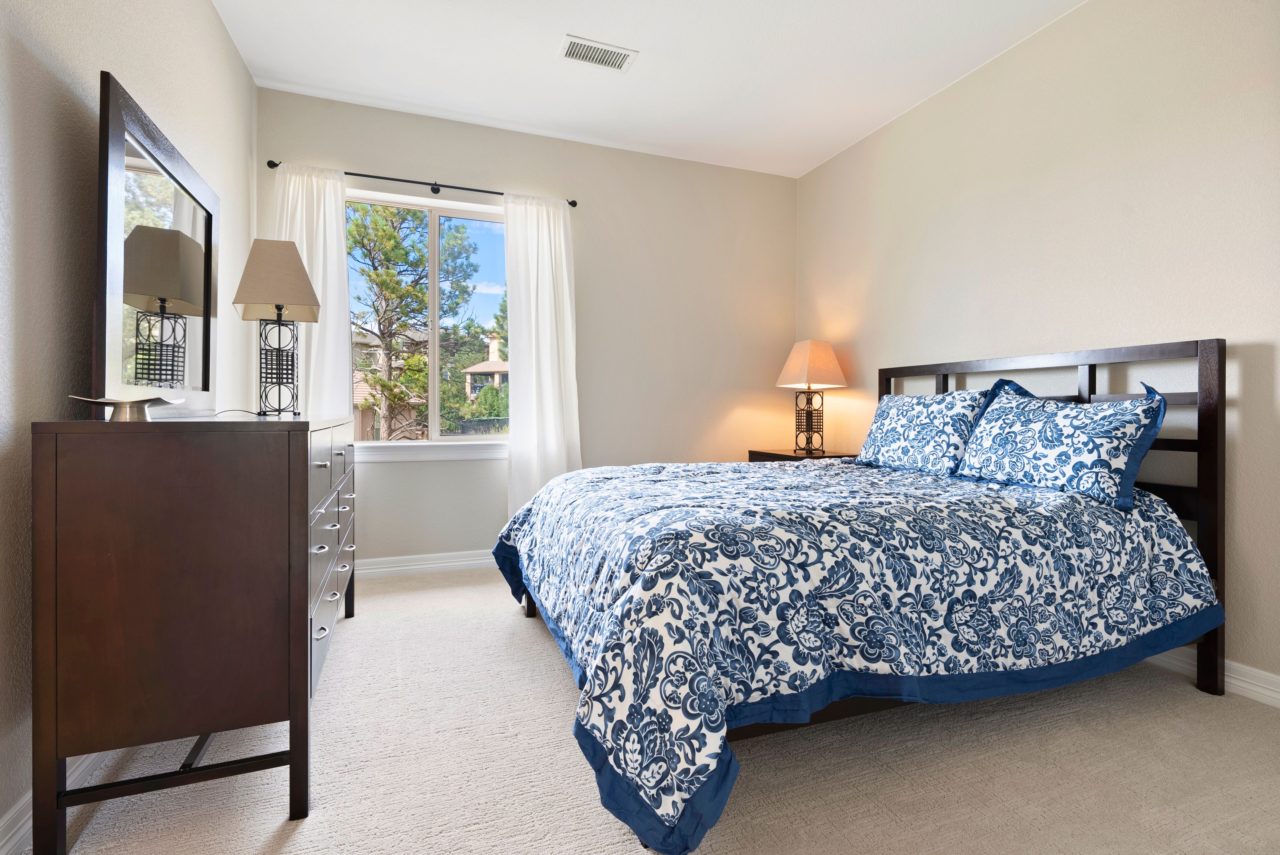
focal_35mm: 17
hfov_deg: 93.2
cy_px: 428
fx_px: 605
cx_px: 640
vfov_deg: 70.5
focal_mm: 17
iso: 250
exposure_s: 1
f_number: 9
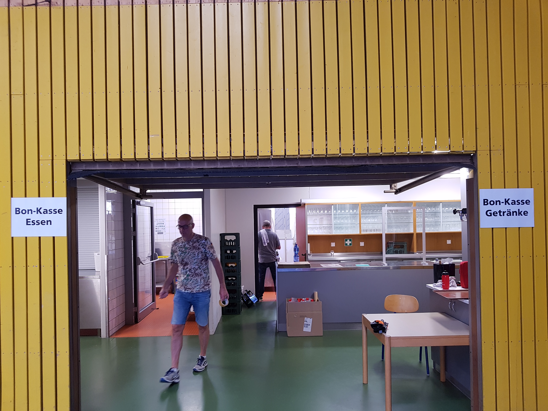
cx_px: 274
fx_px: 412
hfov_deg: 67.3
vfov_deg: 53.1
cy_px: 206
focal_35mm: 26
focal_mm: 4.2
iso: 100
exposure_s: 1/50
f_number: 1.7
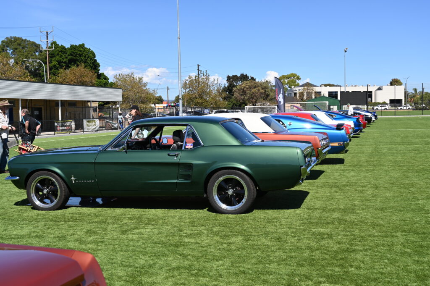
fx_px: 537
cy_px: 143
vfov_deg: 29.8
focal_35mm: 45
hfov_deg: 43.6
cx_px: 215
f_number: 7.1
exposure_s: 1/400
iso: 100
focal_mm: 45
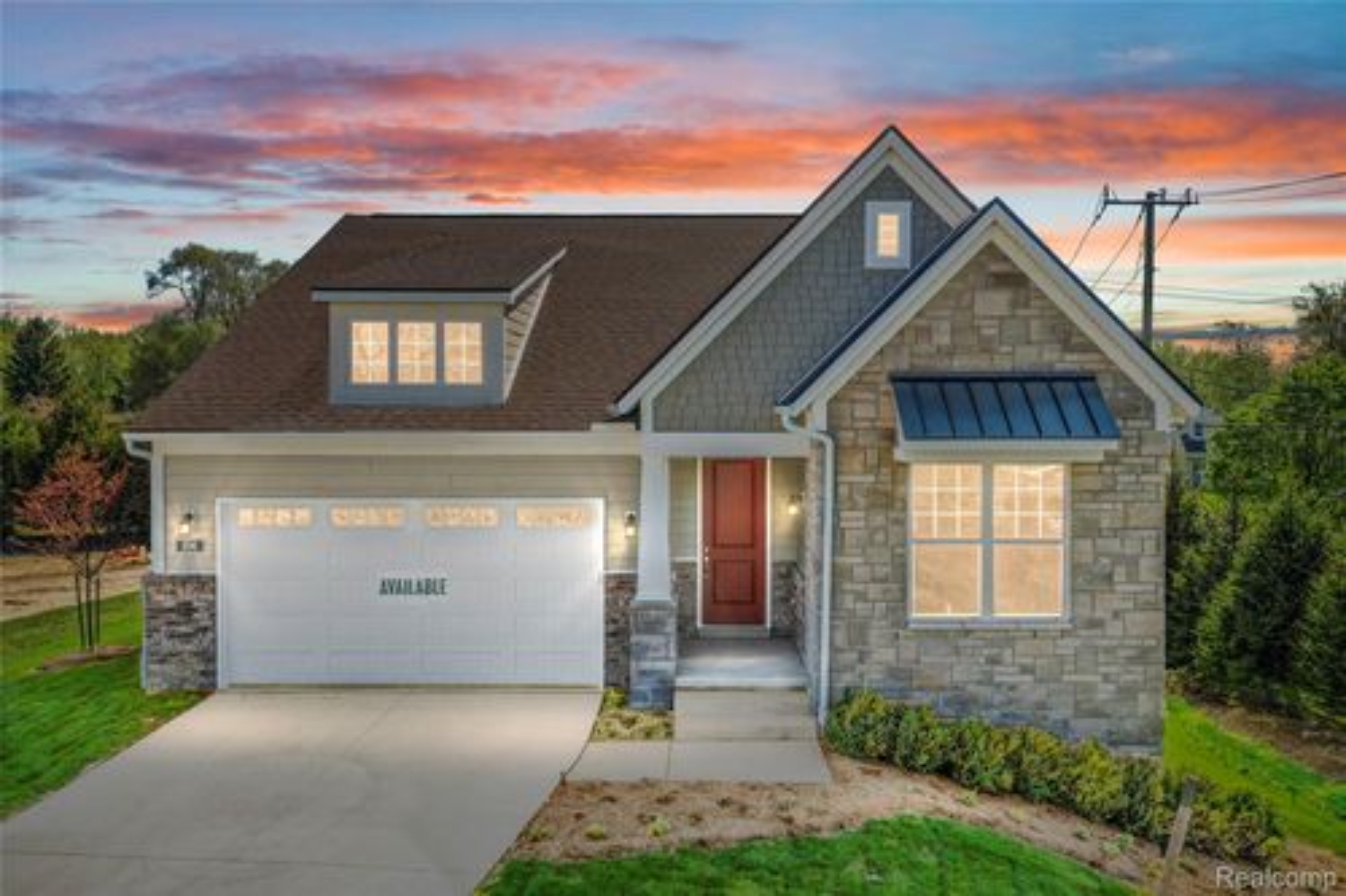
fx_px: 1046
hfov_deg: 65.5
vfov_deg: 46.4
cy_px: 448
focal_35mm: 28
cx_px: 673
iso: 100
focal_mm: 10.26
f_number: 5.6
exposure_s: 1/320
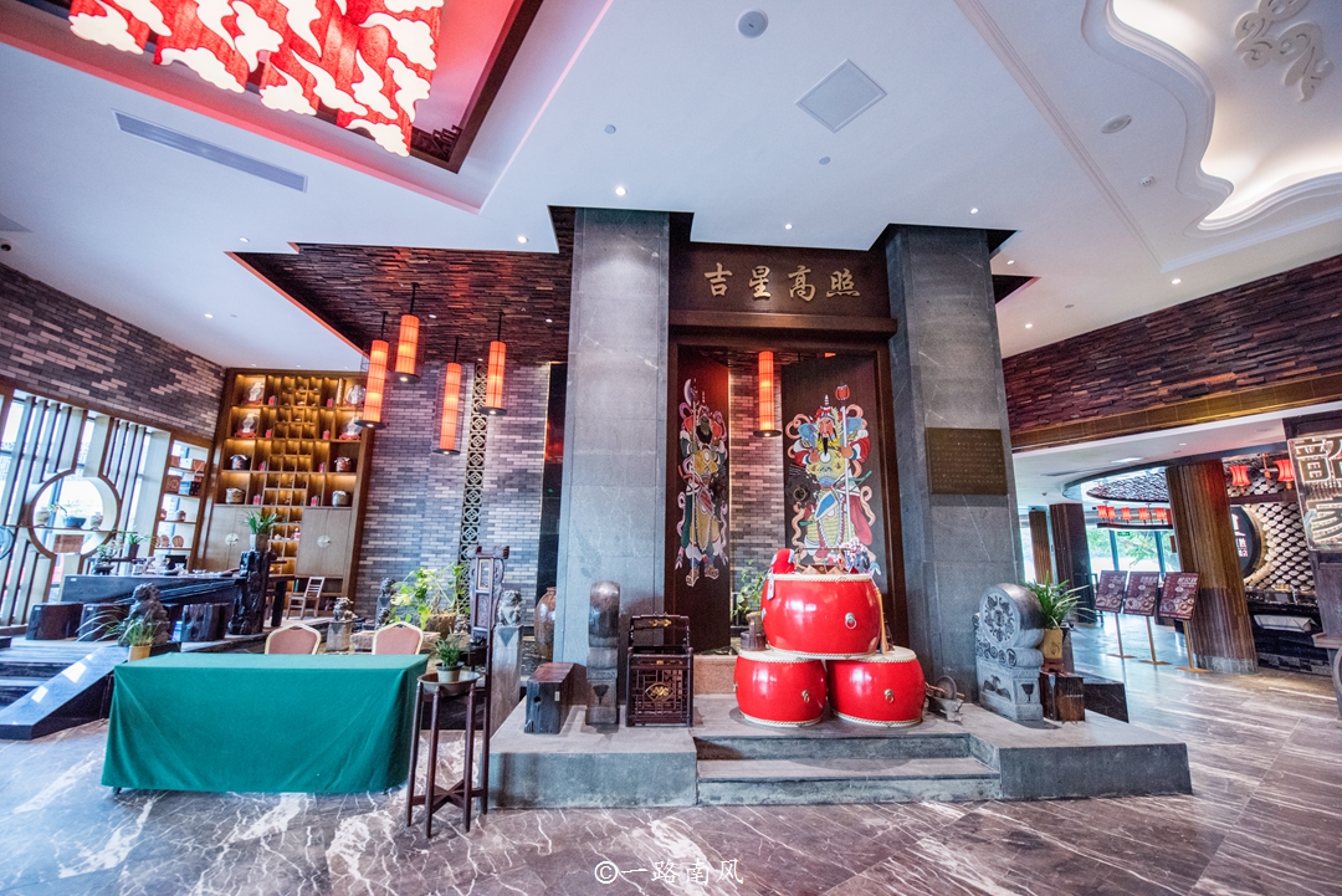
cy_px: 448
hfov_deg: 104.2
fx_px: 522
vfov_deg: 81.3
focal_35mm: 14
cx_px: 671
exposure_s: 1/60
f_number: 4.5
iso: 2500
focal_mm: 14
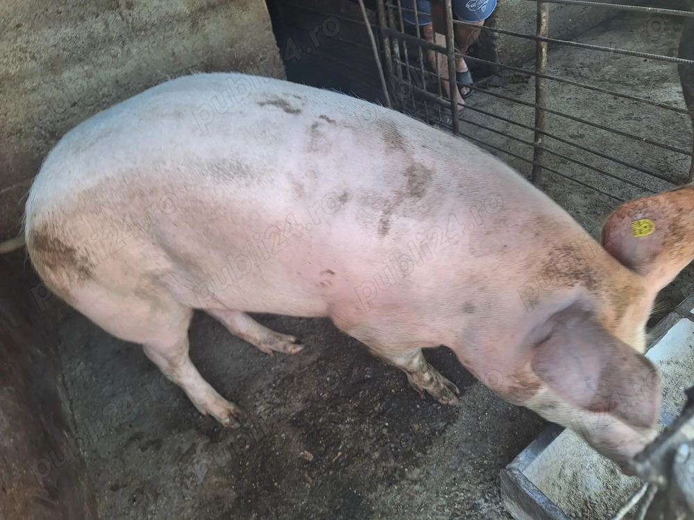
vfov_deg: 58.9
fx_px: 461
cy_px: 260
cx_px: 347
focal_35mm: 23
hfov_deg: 73.9
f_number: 1.8
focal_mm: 5.54
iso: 50
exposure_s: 1/50
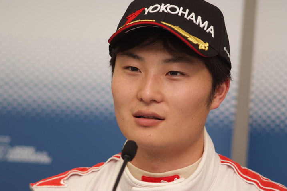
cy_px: 96
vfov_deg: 5.0
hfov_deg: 7.6
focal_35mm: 272
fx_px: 2167
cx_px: 144
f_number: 2.8
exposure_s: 1/250
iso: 400
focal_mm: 180
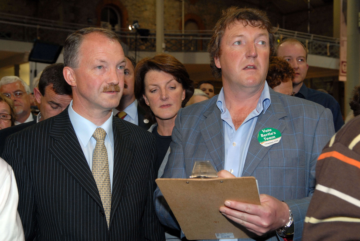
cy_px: 120
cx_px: 180
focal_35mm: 45
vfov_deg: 29.9
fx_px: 451
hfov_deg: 43.6
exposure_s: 1/50
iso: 400
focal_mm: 30
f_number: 4
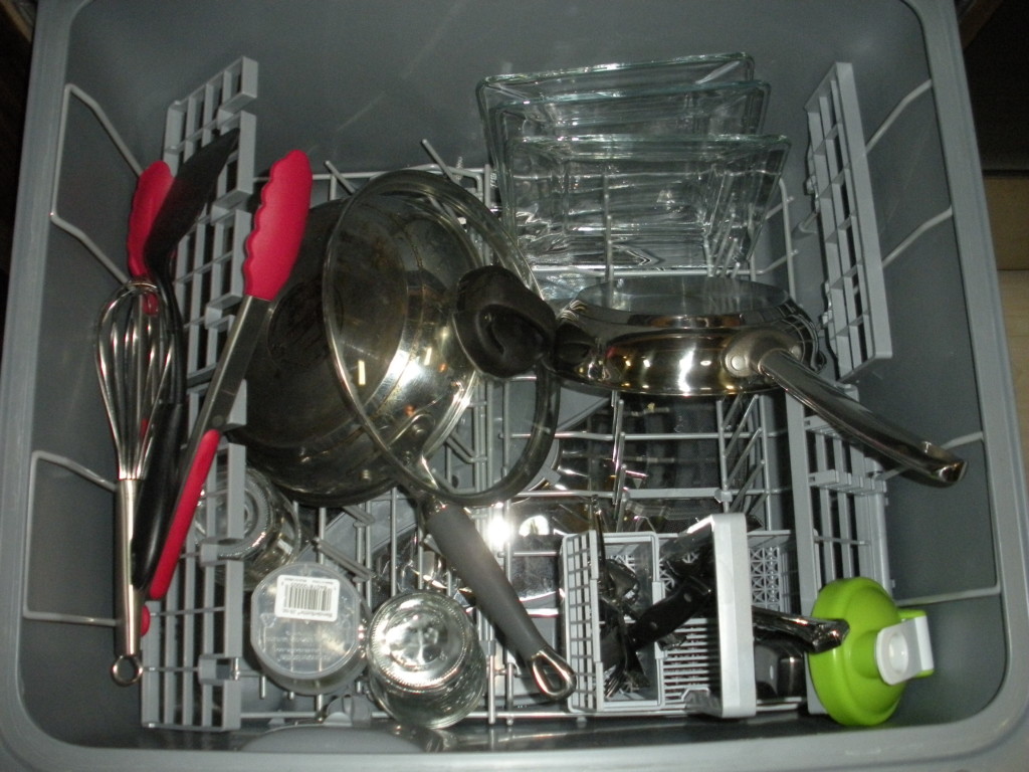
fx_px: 1040
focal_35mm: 35
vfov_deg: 40.7
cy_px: 386
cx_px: 514
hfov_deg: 52.6
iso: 400
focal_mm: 6.3
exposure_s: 1/60
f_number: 3.5
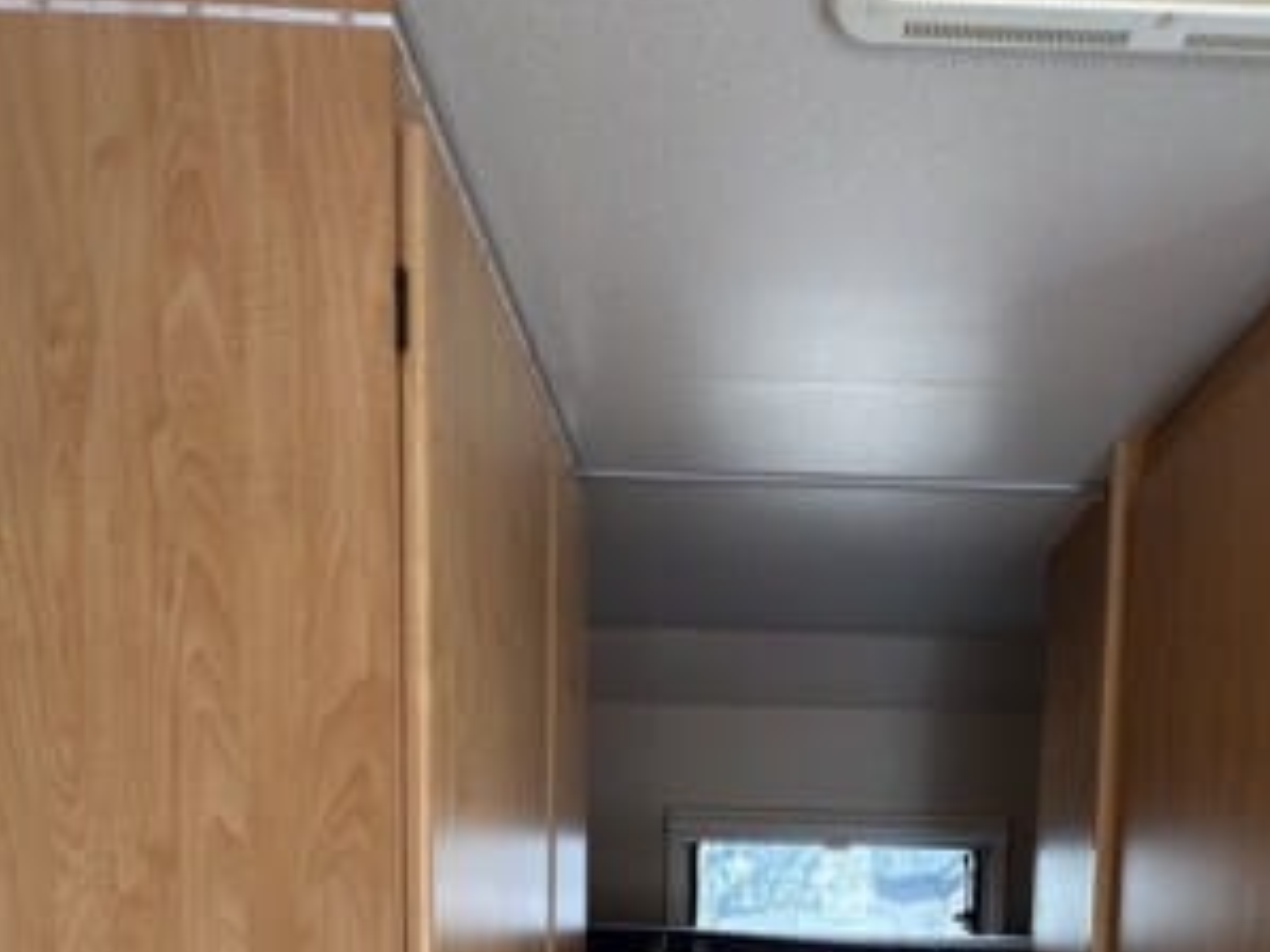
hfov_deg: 59.5
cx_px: 765
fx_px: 1100
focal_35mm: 30
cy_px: 986
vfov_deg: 40.1
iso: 125
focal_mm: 2.22
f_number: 2.2
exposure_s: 1/99
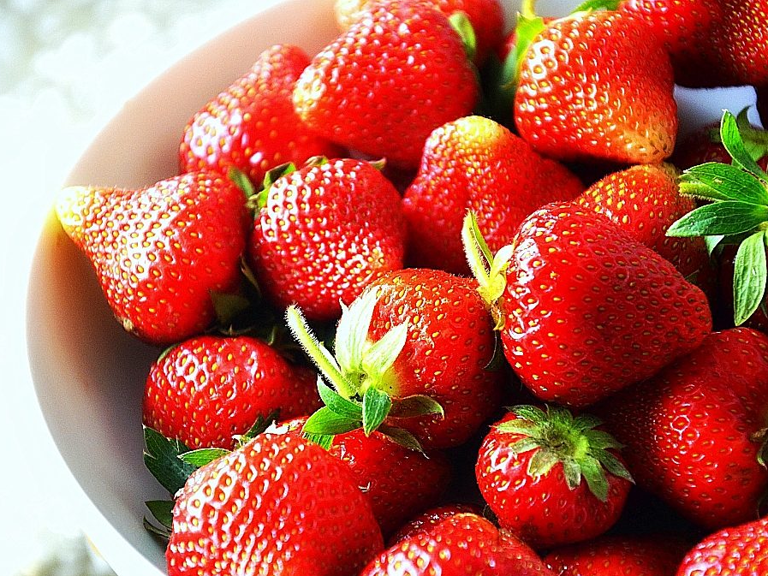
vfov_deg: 8.6
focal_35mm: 173
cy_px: 289
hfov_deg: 11.5
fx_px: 3829
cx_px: 376
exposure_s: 1/40
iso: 800
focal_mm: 105
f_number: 5.6
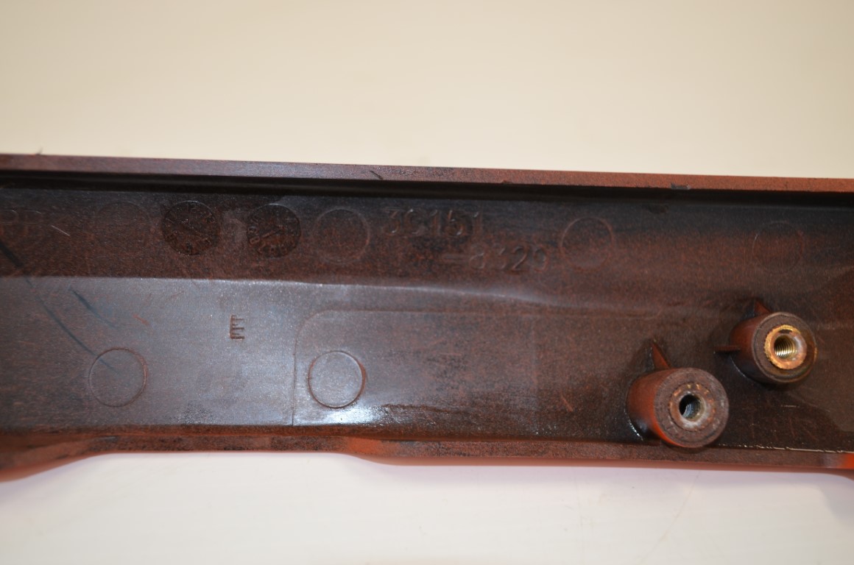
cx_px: 427
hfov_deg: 49.6
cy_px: 282
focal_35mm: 39
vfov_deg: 34.1
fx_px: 923
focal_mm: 26
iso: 360
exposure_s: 1/60
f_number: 4.2
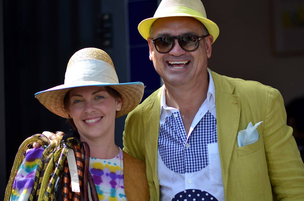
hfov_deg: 16.1
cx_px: 152
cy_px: 100
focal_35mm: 128
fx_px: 1075
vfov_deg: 10.7
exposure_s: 1/1250
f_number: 2
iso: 100
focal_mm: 85
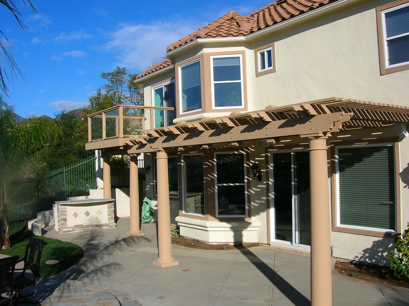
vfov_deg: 41.7
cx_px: 204
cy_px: 153
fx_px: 401
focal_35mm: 34
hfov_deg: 54.0
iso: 50
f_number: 4.9
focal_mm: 5.7
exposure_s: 1/634
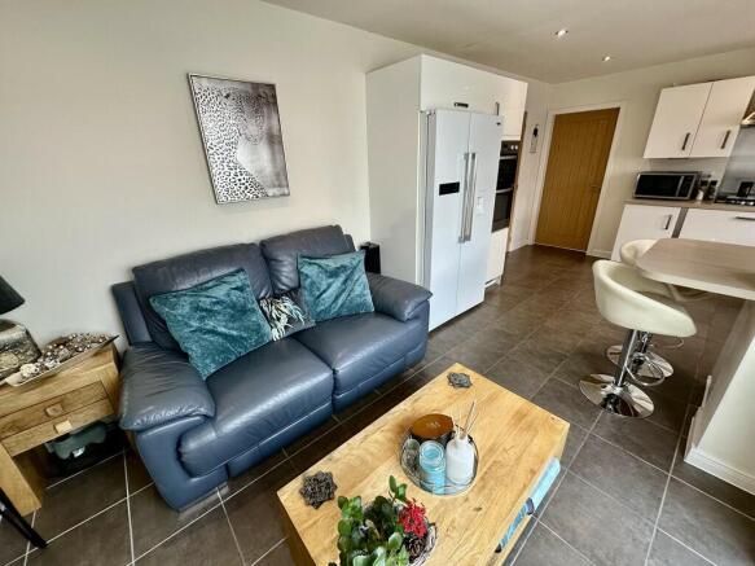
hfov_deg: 102.1
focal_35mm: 14
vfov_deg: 85.7
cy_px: 283
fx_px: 305
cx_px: 378
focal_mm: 2.22
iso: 125
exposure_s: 1/100
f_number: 2.2
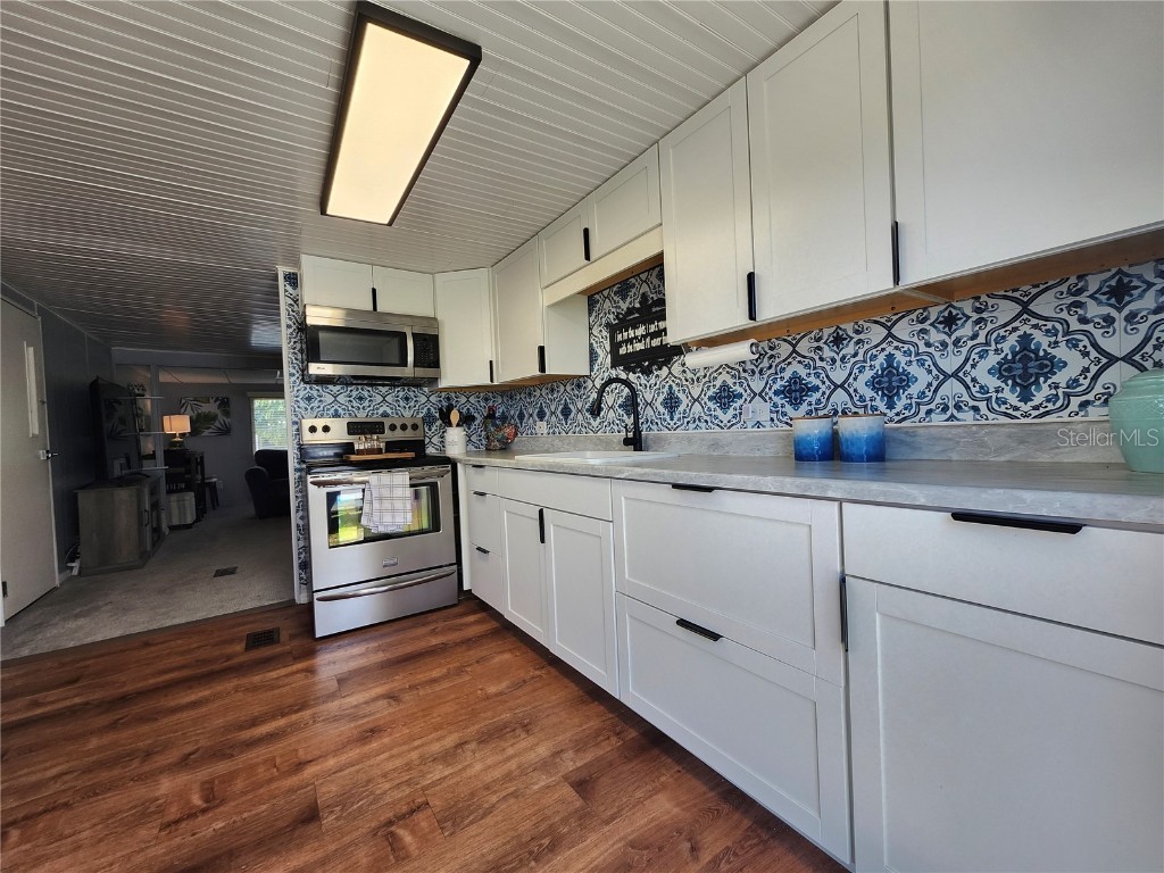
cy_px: 436
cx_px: 582
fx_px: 437
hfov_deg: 106.2
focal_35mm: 13
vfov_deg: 89.9
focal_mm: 1.74
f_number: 2.2
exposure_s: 1/120
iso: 64
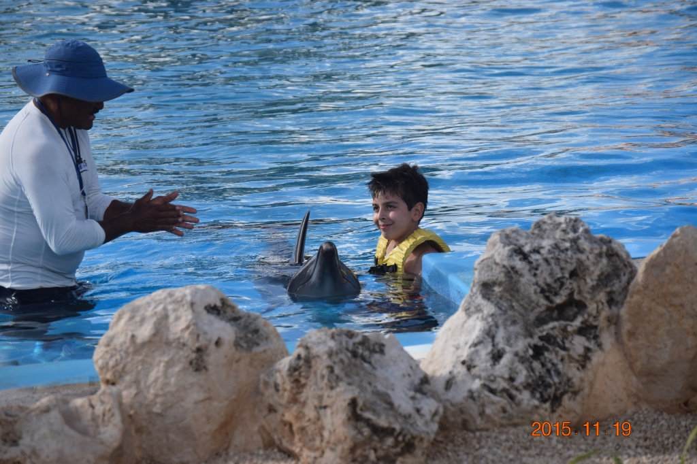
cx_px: 348
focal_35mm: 180
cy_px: 232
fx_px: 3484
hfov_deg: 11.4
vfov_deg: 7.6
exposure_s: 1/1600
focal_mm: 120
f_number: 6.3
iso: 400
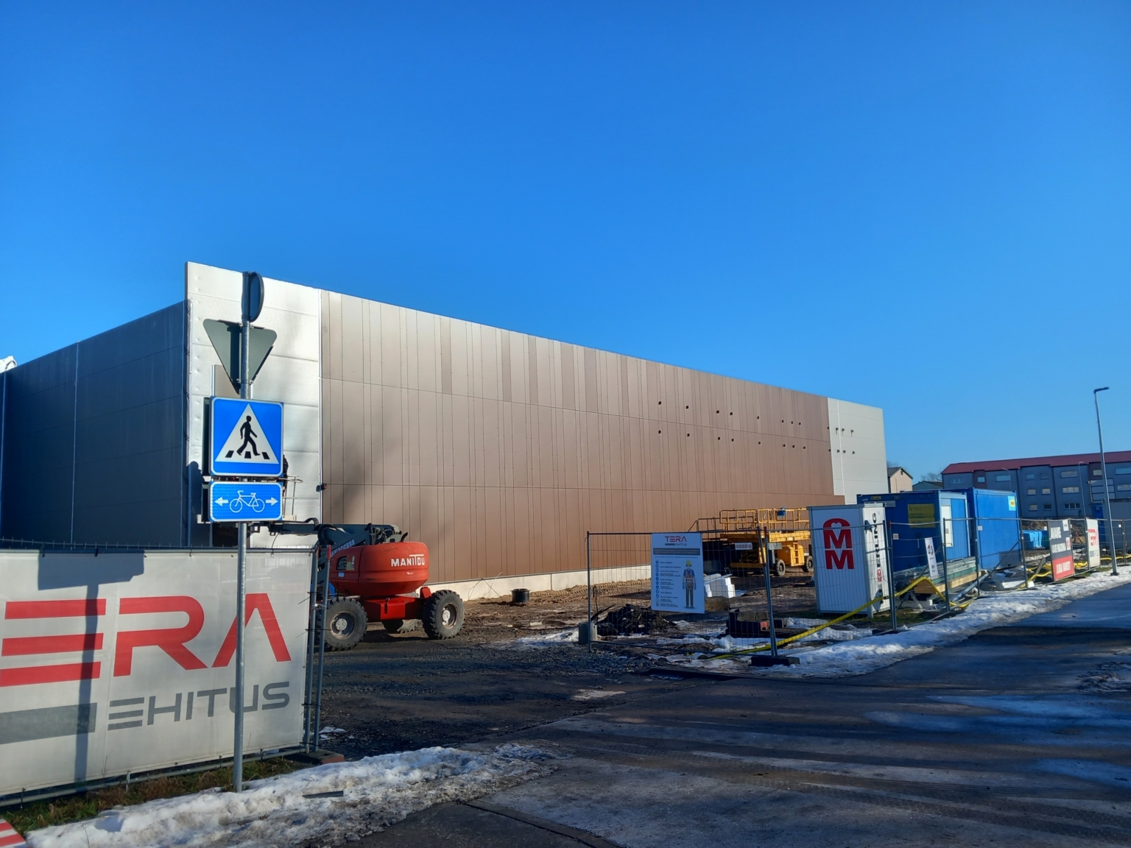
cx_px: 566
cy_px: 424
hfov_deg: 65.3
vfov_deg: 51.4
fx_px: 882
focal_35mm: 27
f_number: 1.8
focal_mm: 4
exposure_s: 1/454
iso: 20
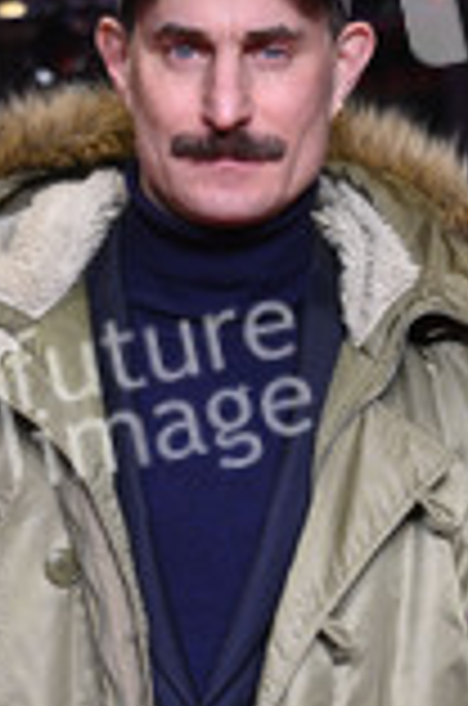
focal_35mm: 184
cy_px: 634
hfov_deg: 7.4
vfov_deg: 11.1
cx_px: 212
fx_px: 3604
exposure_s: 1/200
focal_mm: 72
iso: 5000
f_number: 5.6
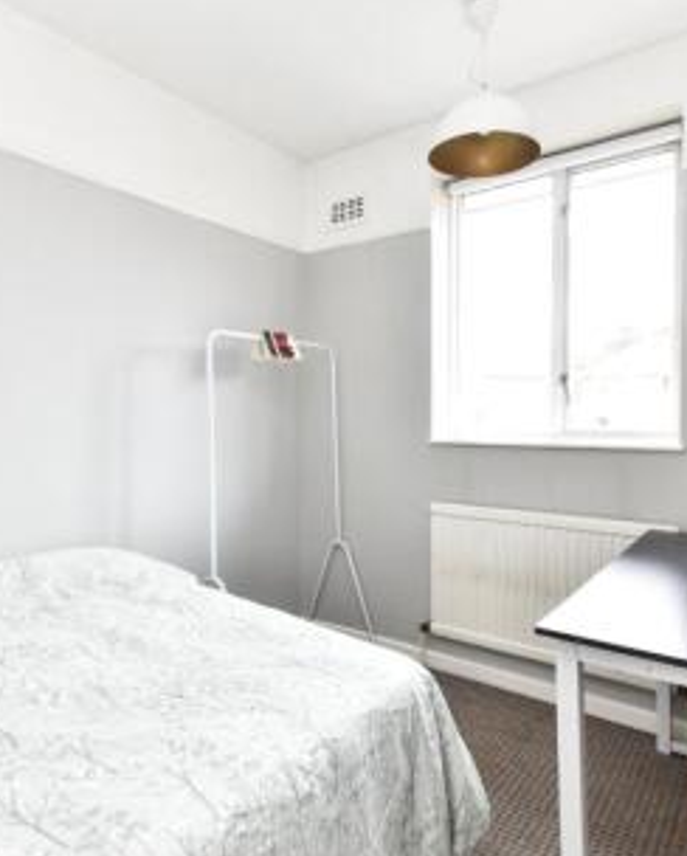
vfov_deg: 75.0
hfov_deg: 63.2
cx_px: 335
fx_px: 558
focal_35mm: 22
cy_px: 435
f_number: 9
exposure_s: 1/5
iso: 200
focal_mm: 10
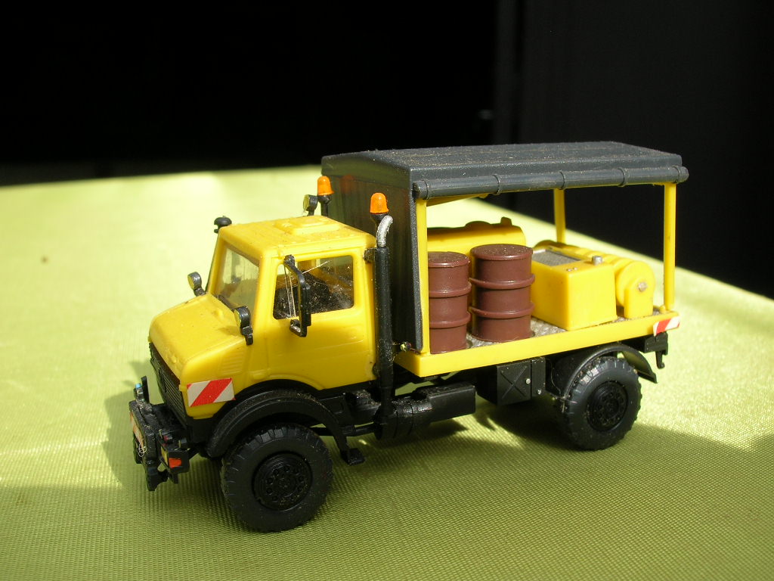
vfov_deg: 37.7
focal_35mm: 38
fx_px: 850
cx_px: 387
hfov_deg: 49.0
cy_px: 290
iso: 50
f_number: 5
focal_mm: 6.4
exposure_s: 1/191
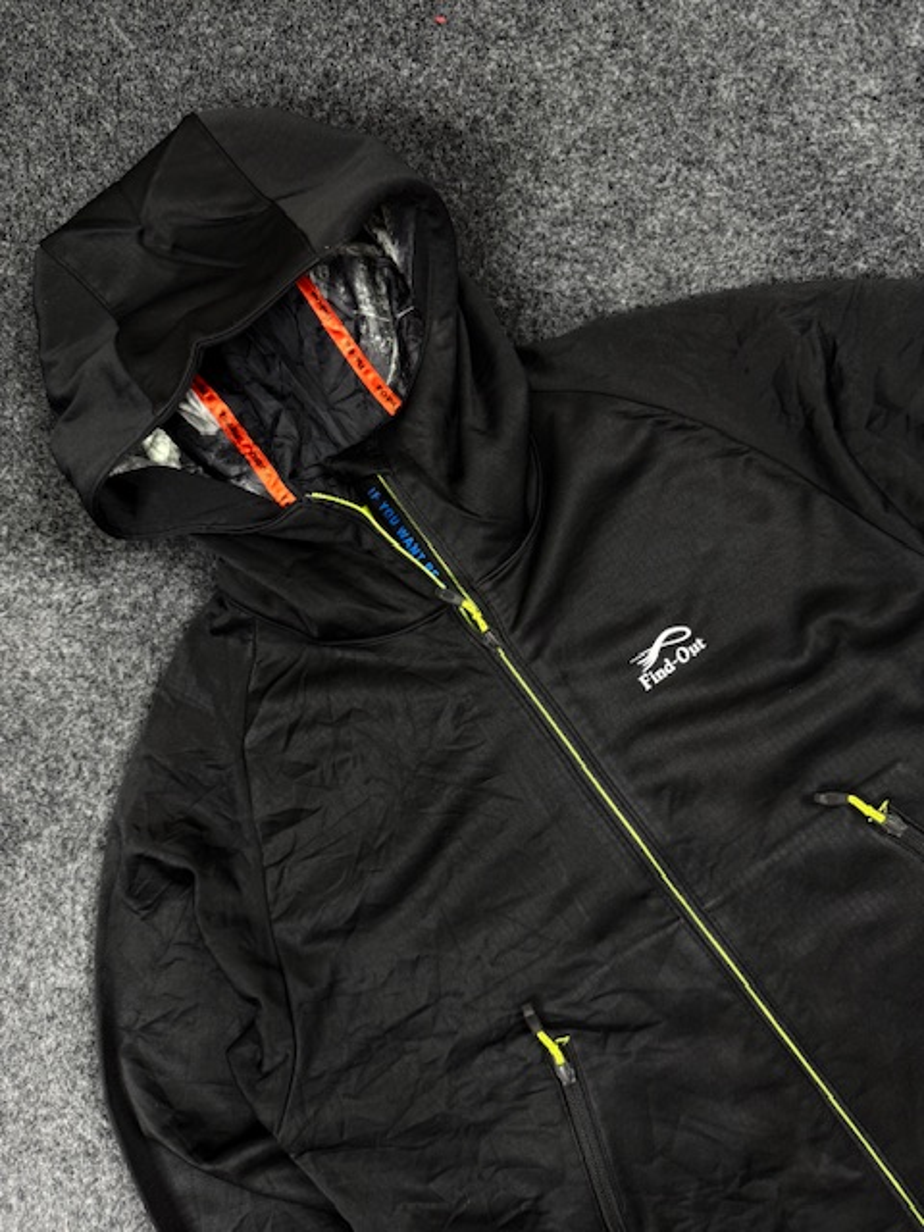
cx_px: 462
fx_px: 854
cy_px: 616
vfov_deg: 71.6
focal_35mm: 24
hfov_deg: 56.8
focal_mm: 6.76
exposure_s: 1/50
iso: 200
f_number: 1.78
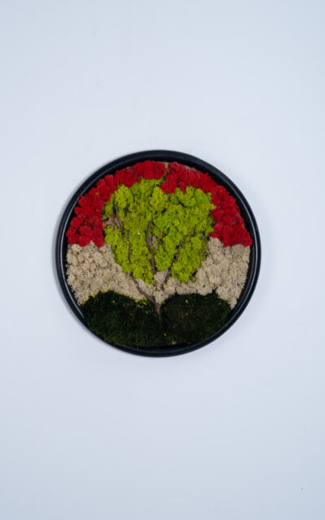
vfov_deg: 22.3
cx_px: 162
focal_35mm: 93
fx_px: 1317
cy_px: 258
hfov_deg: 14.1
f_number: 11
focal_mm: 60
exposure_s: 1/125
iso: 80
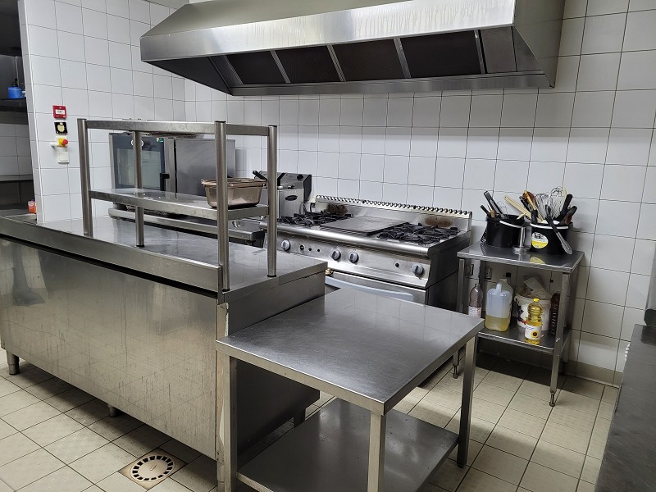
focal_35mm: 26
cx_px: 328
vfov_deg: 53.1
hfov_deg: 67.3
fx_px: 493
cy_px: 246
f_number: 1.8
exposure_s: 1/50
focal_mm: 5.4
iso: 250
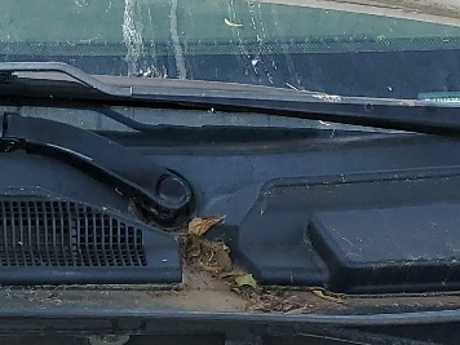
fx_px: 1555
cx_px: -35
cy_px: 433
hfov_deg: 16.4
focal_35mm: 117
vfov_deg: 12.3
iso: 50
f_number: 1.5
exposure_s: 1/1667
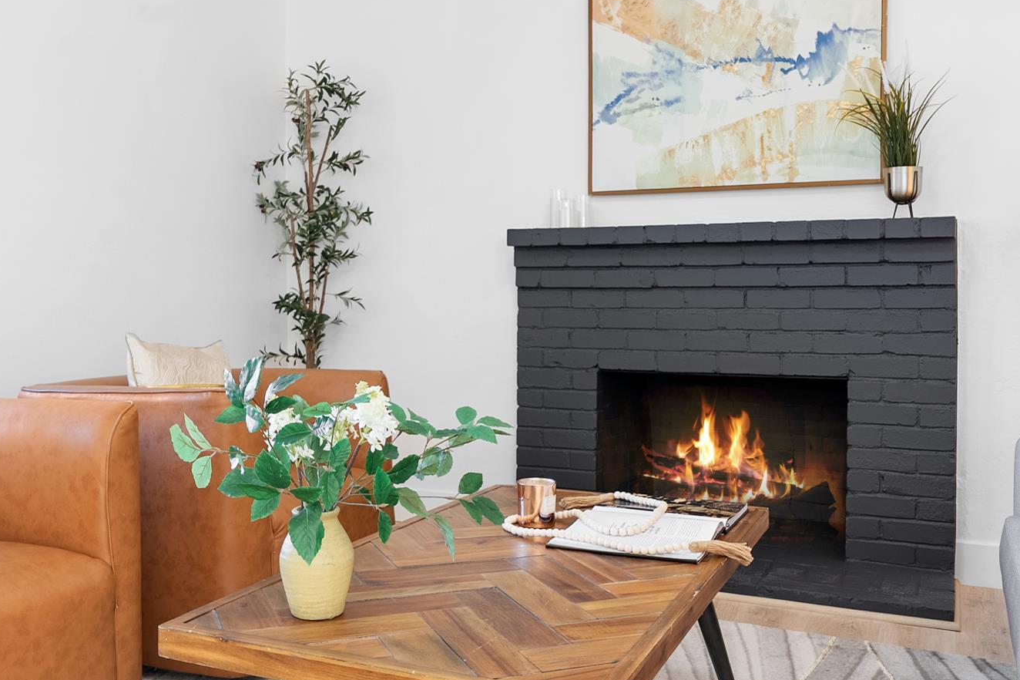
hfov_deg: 55.7
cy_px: 331
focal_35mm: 34
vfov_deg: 38.9
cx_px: 468
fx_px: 963
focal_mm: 20
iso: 125
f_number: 8
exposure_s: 1/1.25
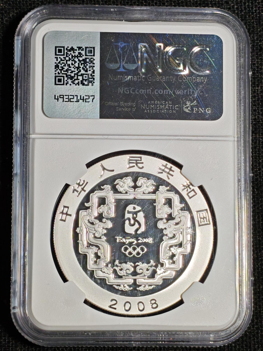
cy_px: 176
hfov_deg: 13.8
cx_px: 132
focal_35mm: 107
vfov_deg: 18.4
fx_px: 1084
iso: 50
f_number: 1.5
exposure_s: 1/1464
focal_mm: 4.94
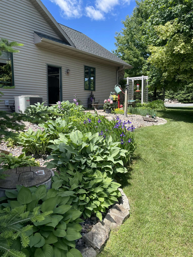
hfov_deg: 53.1
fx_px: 193
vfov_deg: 67.3
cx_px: 96
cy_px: 128
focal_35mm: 26
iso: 32
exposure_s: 1/932
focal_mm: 4.2
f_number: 1.6
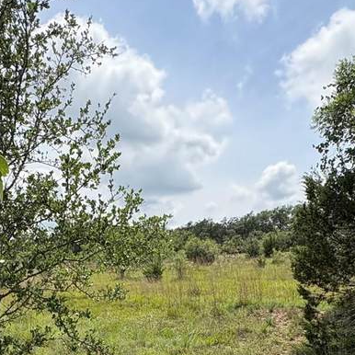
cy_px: 348
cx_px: 86
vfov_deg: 37.0
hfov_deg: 39.7
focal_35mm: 41
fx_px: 476
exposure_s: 1/1709
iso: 50
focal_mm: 2.22
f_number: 2.2
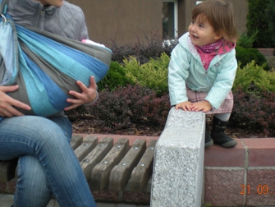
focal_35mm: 51
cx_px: 135
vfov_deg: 28.5
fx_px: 406
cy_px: 80
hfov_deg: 37.5
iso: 64
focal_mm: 6.3
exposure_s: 1/110
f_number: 3.1
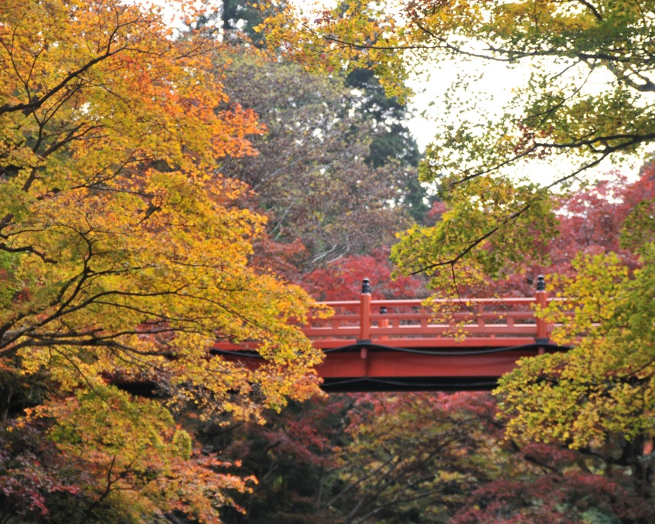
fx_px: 1648
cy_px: 262
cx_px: 357
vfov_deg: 18.1
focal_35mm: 85
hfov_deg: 22.5
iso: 320
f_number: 2.8
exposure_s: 1/800
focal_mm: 50
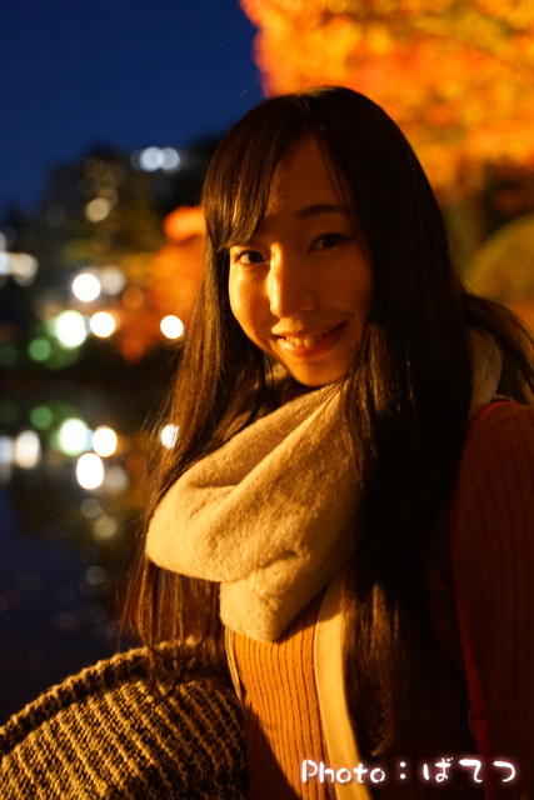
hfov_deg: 27.5
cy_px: 400
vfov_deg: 40.3
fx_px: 1090
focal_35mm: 49
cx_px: 267
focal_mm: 49
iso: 6400
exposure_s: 1/20
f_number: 2.8
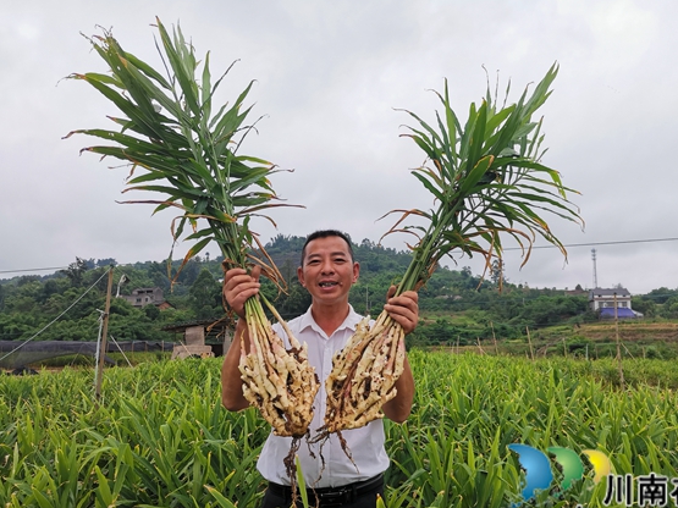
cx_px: 379
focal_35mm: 30
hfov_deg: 59.8
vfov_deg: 46.8
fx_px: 587
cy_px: 270
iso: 50
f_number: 1.8
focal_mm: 4.75
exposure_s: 1/476
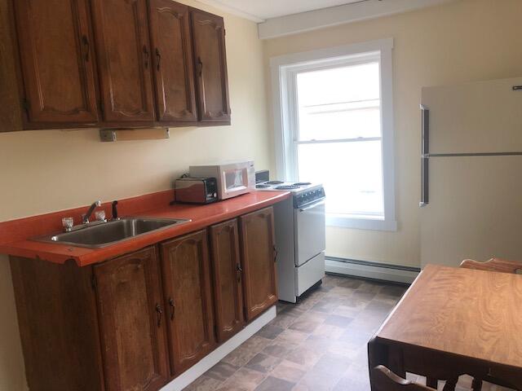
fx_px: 422
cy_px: 196
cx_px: 261
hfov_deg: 63.4
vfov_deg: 49.7
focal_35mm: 28
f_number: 1.8
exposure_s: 1/40
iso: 32
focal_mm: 3.99
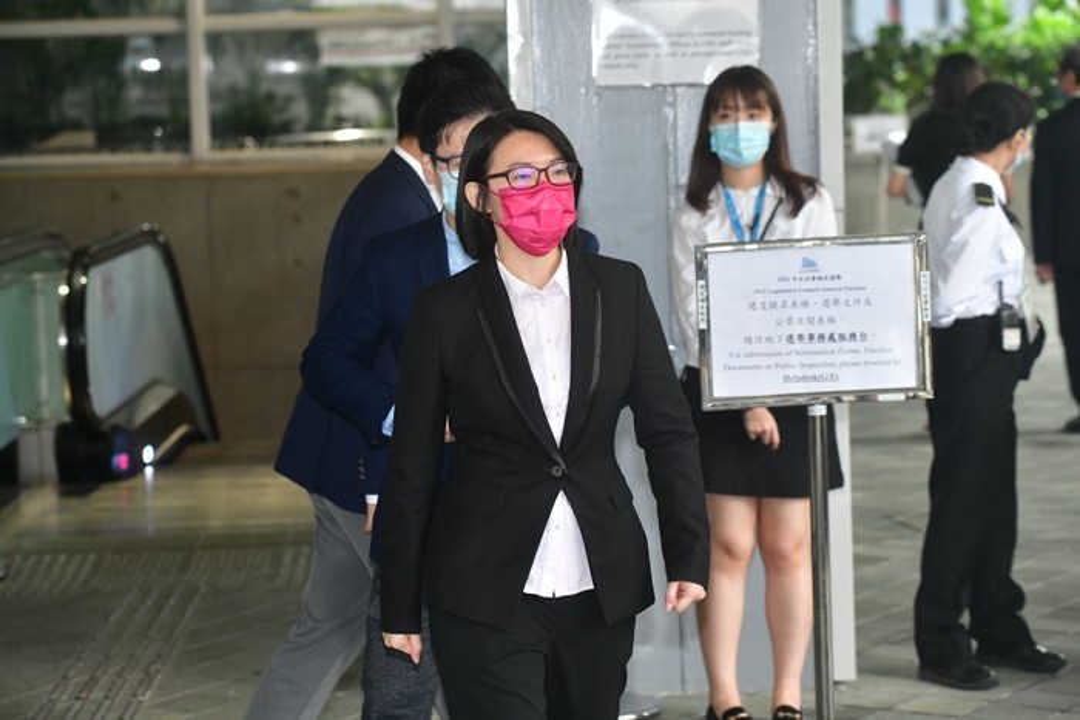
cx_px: 540
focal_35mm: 105
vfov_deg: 13.0
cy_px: 360
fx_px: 3150
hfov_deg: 19.5
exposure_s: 1/160
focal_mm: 105
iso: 1600
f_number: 5
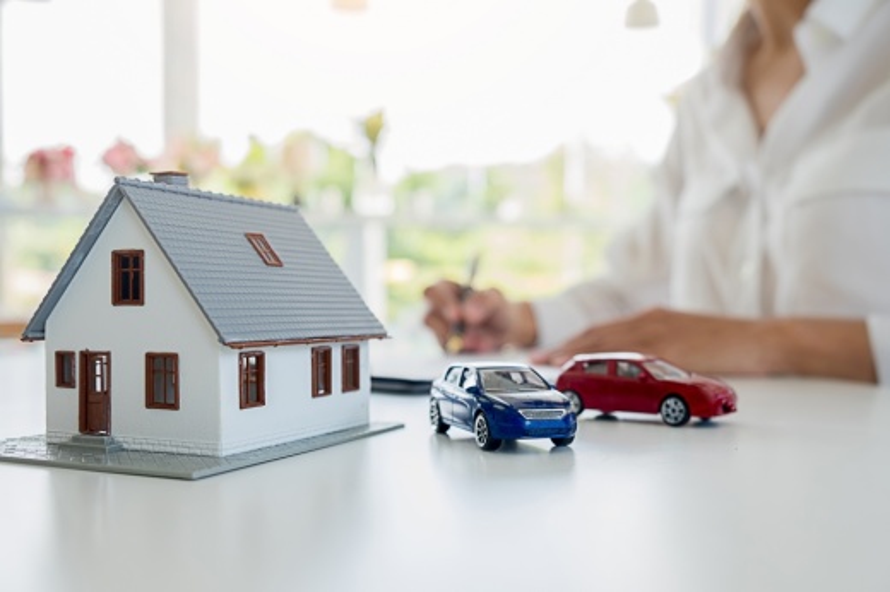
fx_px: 939
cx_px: 445
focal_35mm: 38
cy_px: 296
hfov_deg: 50.7
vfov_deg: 35.0
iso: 400
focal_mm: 25.4
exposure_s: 1/80
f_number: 4
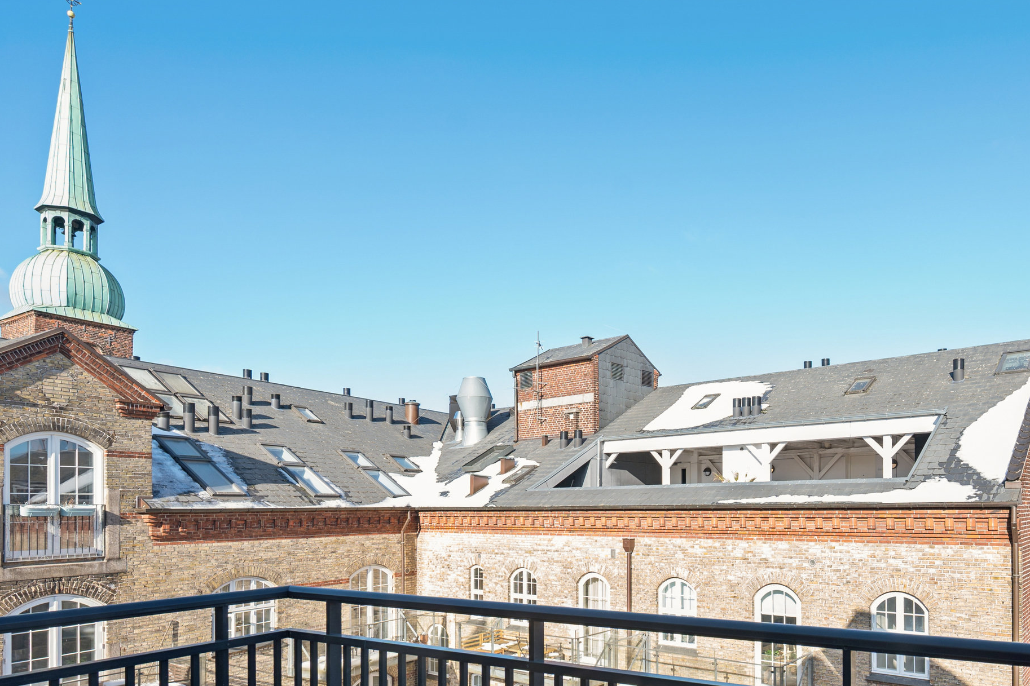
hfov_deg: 74.5
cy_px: 461
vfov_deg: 53.9
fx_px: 658
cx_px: 658
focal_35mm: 23
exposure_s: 1/125
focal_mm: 14
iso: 64
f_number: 6.3
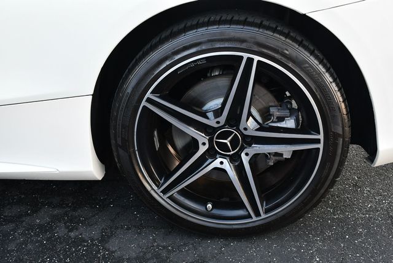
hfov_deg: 53.1
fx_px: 393
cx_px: 196
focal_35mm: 36
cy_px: 132
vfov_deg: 36.9
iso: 400
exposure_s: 1/250
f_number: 4
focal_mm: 18
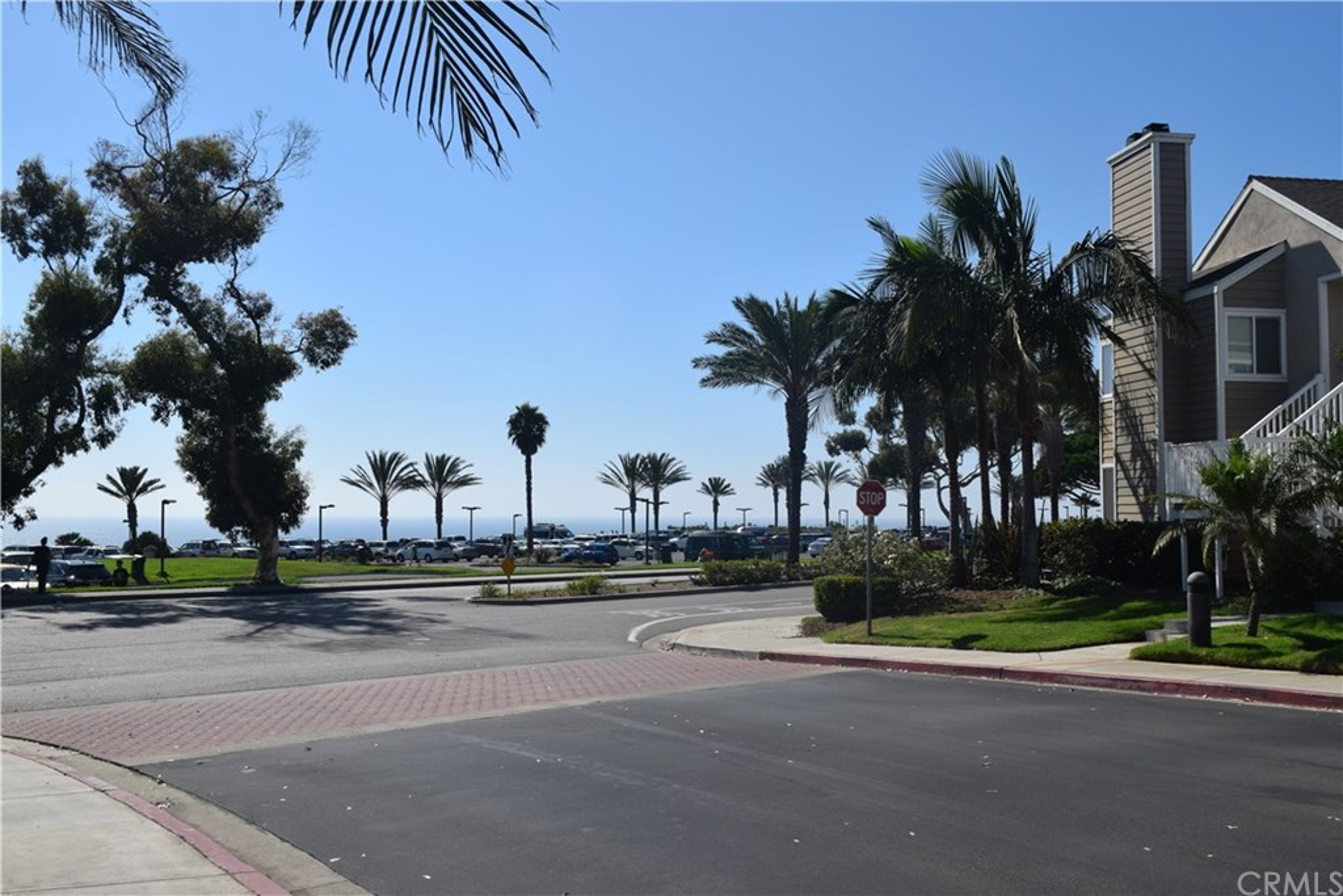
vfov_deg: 36.9
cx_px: 672
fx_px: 1343
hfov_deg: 53.1
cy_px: 448
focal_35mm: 36
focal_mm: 24
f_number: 10
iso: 200
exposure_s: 1/400
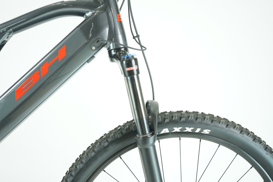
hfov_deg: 51.9
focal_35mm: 37
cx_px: 136
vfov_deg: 35.9
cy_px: 91
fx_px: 281
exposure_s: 1/200
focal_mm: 37
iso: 3200
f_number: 5
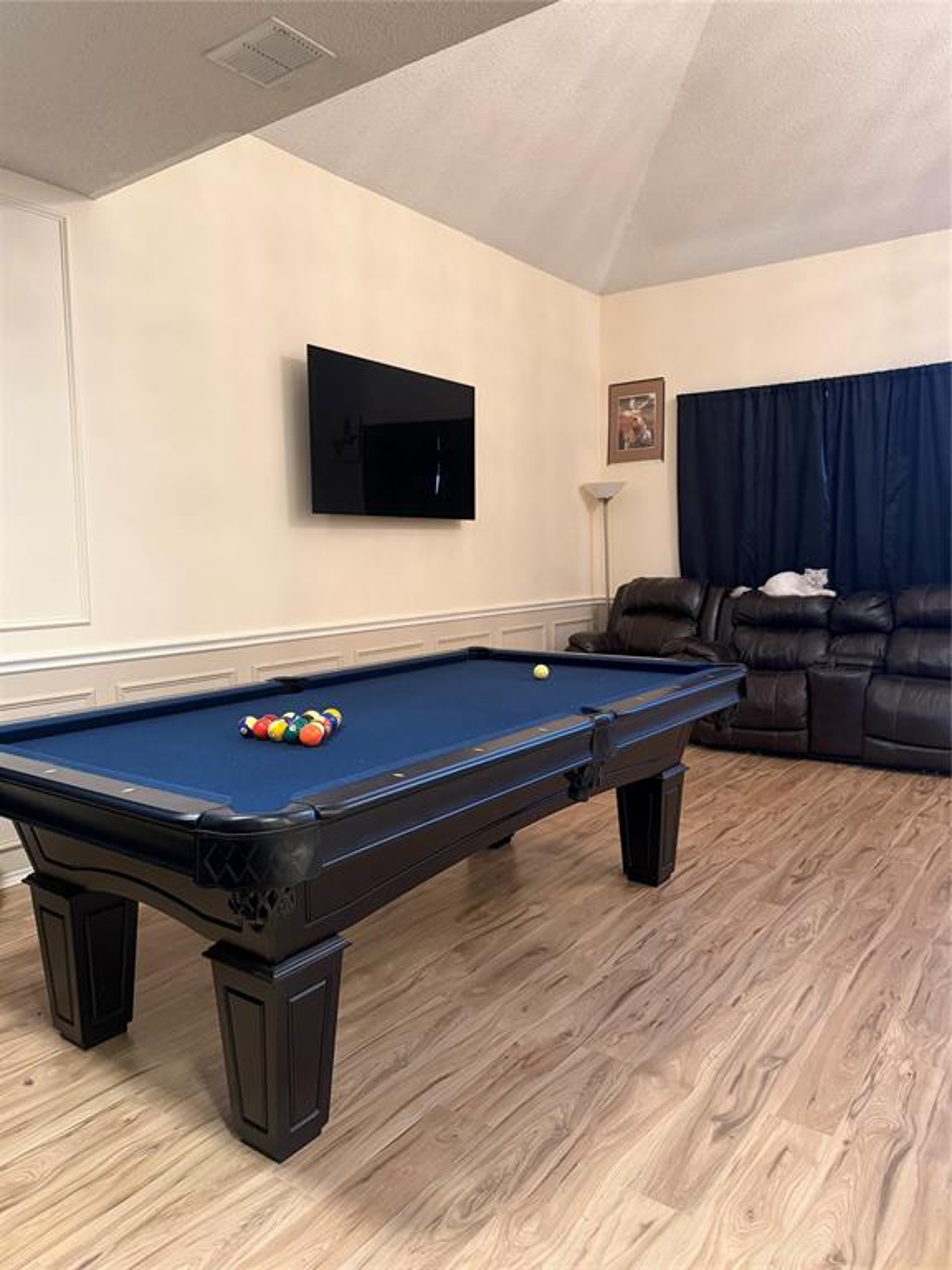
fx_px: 880
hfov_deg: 56.8
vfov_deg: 71.6
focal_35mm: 24
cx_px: 476
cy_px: 635
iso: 500
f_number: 1.78
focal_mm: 6.76
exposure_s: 1/60
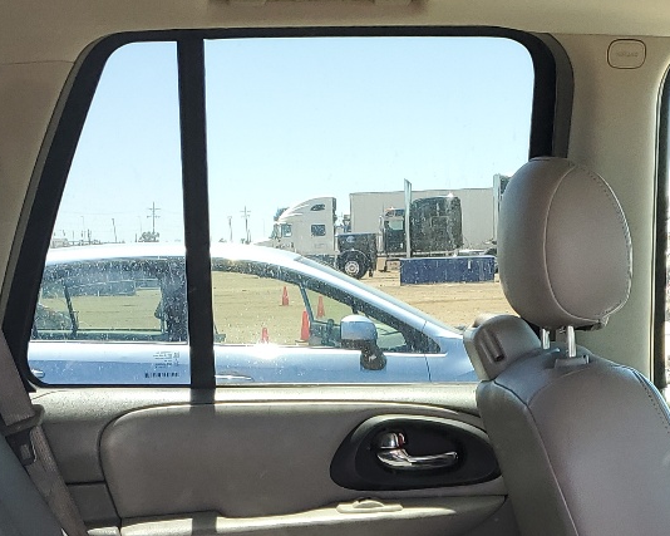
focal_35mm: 76
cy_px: 731
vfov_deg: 18.5
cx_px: 424
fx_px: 1507
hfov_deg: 25.0
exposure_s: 1/278
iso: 50
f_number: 1.5
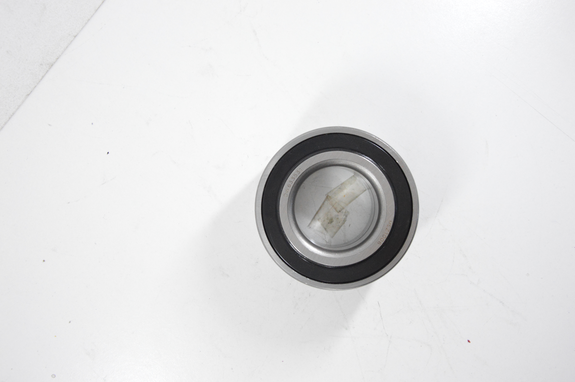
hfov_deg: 41.1
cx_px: 288
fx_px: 766
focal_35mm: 48
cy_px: 191
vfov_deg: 28.0
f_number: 7.1
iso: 3200
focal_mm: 32
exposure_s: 1/100
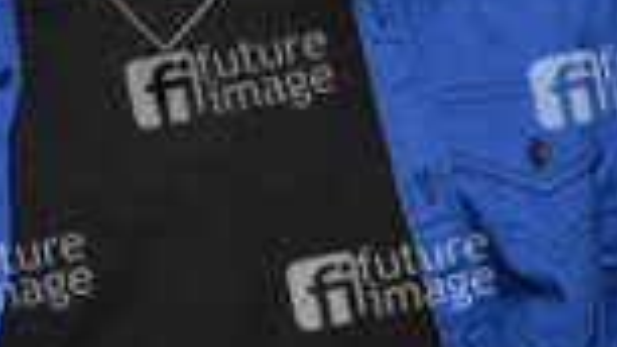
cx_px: -119
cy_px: -222
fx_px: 3075
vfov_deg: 6.4
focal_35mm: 188
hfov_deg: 11.2
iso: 800
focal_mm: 61
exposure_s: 1/200
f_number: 4.5
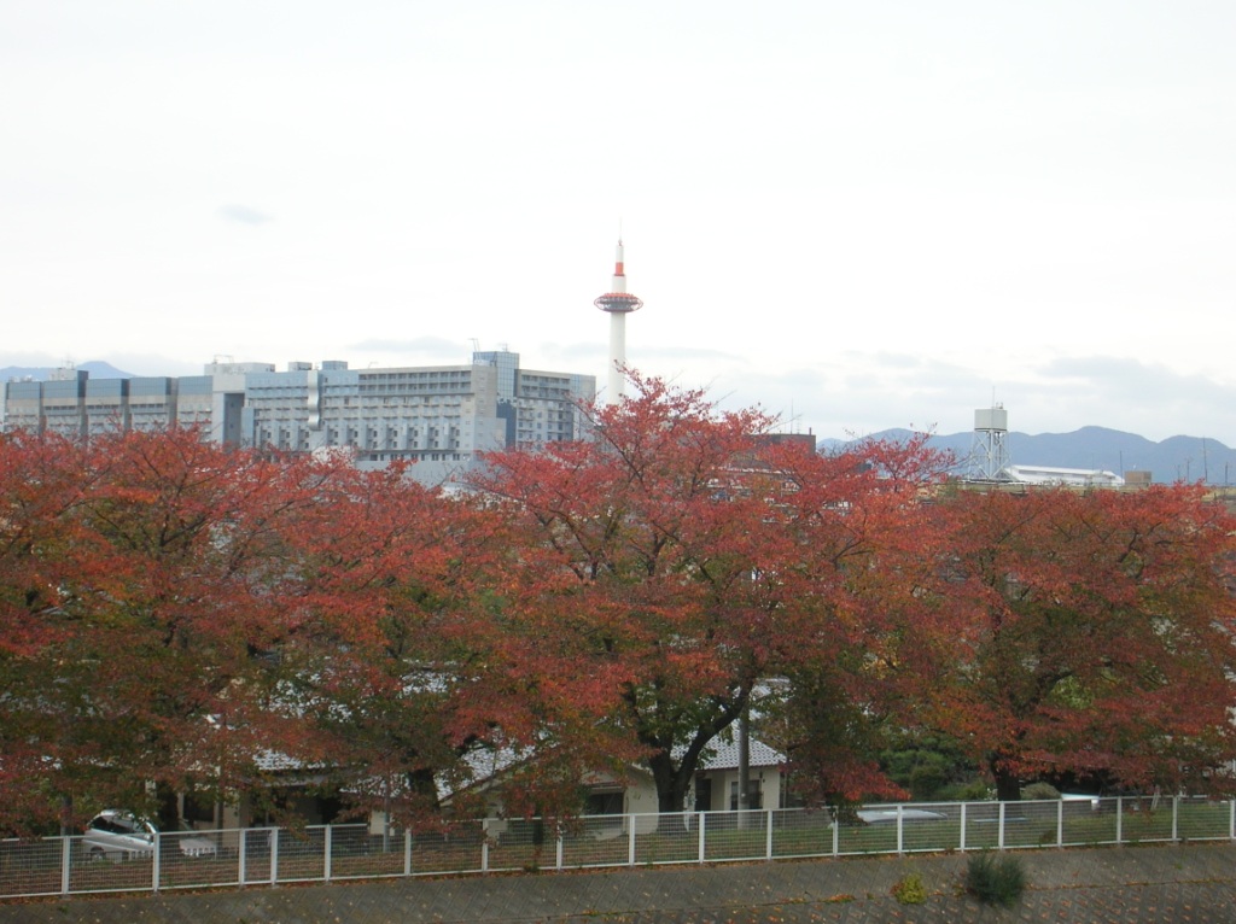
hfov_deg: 22.5
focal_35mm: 87
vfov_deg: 16.9
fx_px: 3104
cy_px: 462
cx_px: 618
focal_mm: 14.5
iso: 50
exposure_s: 1/146
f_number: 4.4
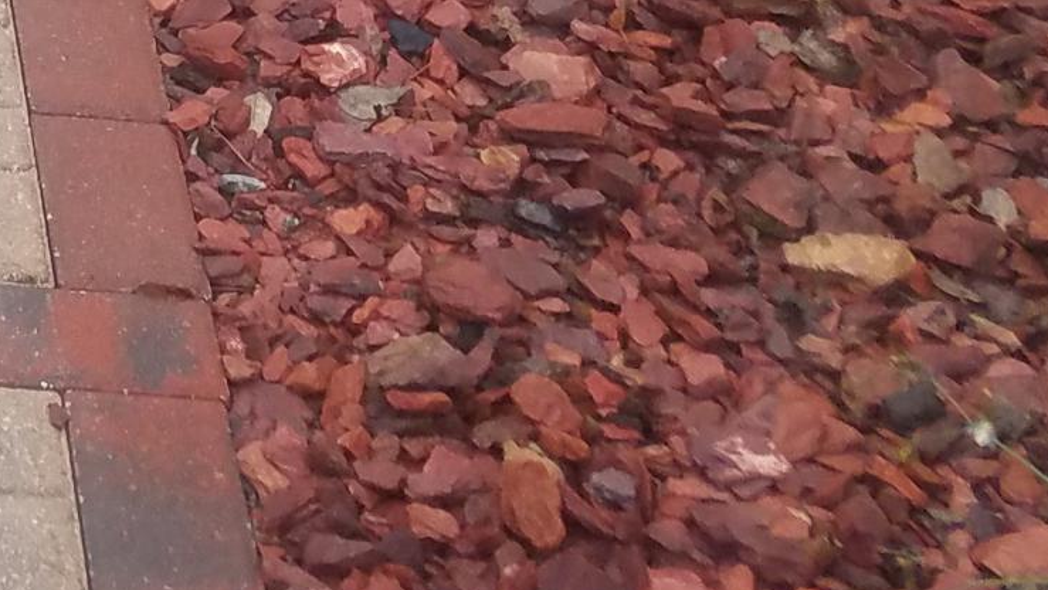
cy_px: -972
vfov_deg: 9.1
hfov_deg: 15.8
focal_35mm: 115
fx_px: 3196
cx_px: -854
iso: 64
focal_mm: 4.2
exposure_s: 1/120
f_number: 1.7
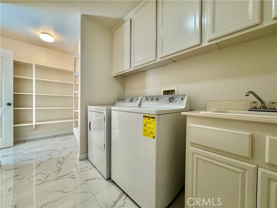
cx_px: 138
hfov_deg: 102.1
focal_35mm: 14
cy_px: 104
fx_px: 112
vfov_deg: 85.7
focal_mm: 2.22
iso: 250
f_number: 2.2
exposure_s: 1/60
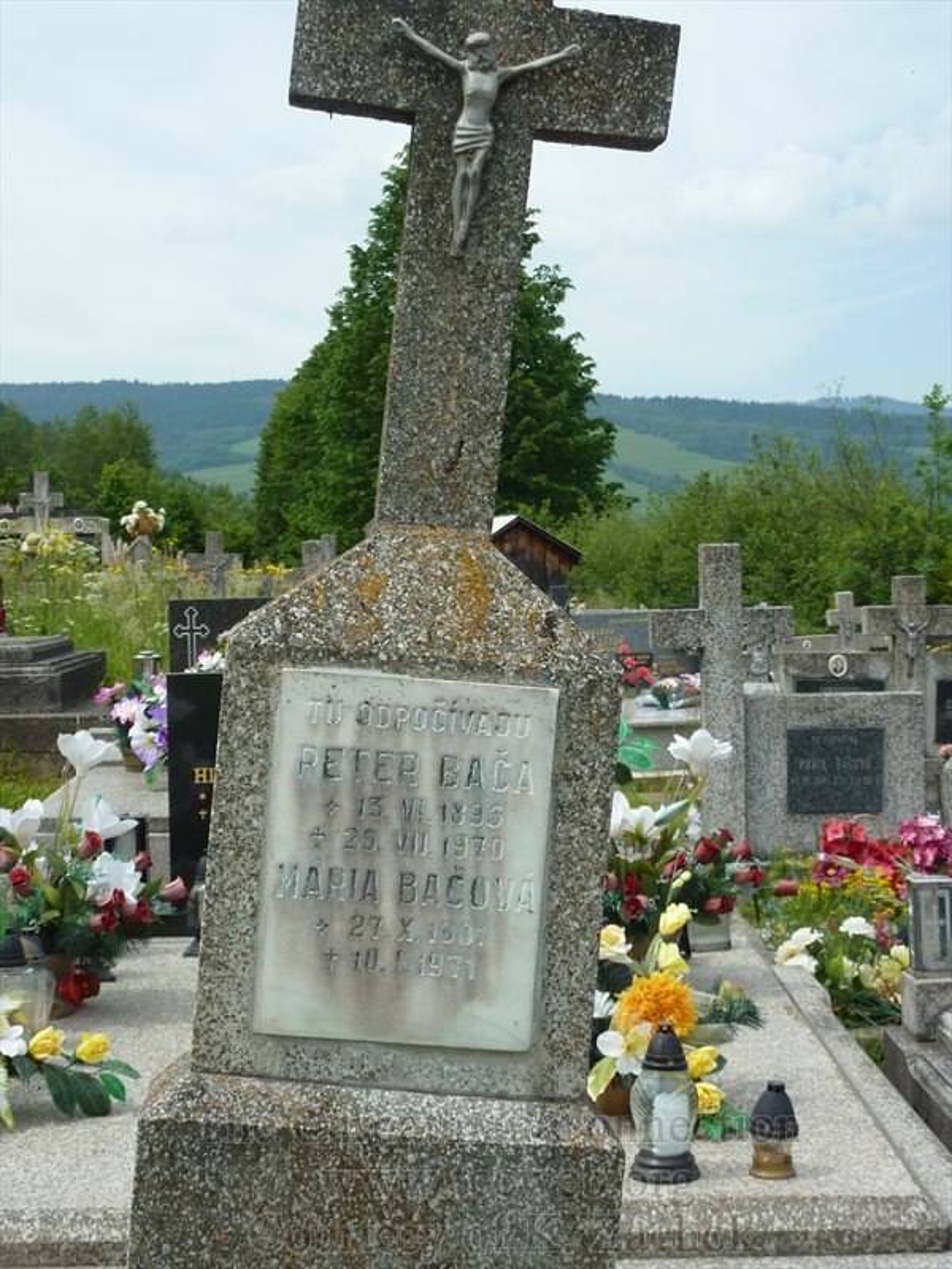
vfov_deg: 30.7
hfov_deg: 23.3
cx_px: 476
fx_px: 2310
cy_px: 634
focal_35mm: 63
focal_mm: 10.3
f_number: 4.5
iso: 80
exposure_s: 1/400
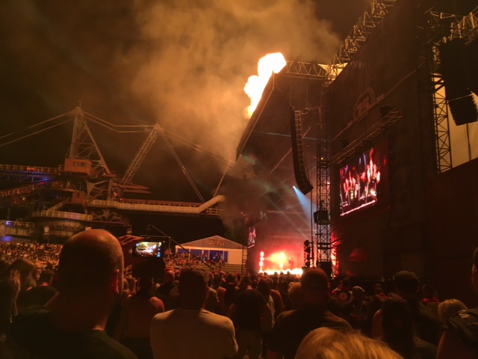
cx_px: 239
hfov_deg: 61.7
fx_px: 400
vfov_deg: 48.2
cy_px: 180
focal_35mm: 29
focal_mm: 4.15
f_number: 2.2
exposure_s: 1/33
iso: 80
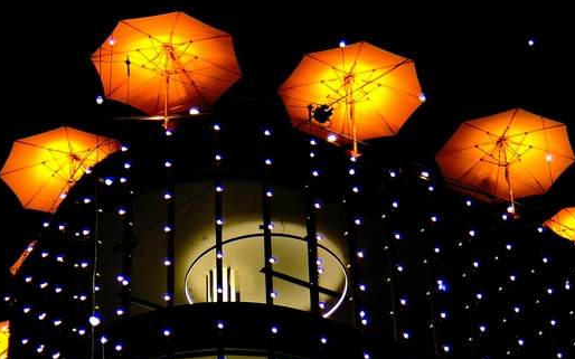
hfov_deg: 18.7
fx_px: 1739
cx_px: 220
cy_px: 487
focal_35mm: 111
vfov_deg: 11.4
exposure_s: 1/15
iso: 160
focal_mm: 23
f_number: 1.6
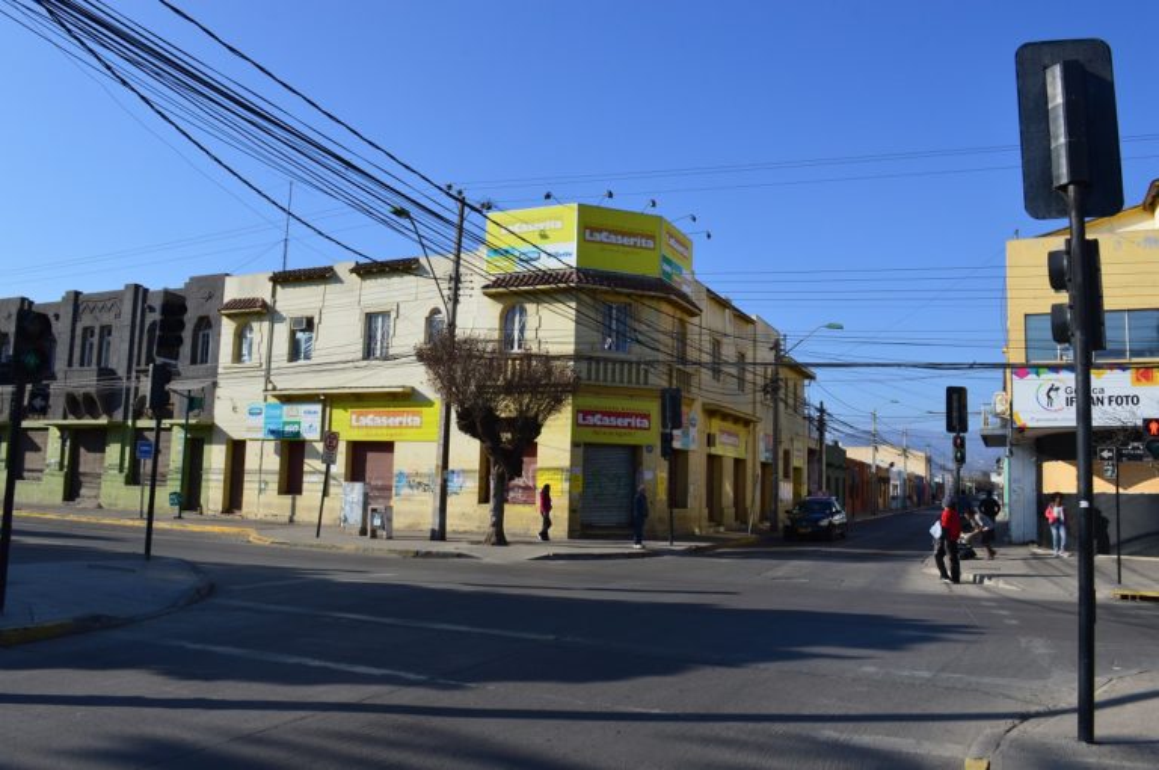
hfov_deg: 67.4
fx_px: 868
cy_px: 385
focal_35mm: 27
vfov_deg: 47.8
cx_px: 580
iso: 400
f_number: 11
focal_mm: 18
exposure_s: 1/400
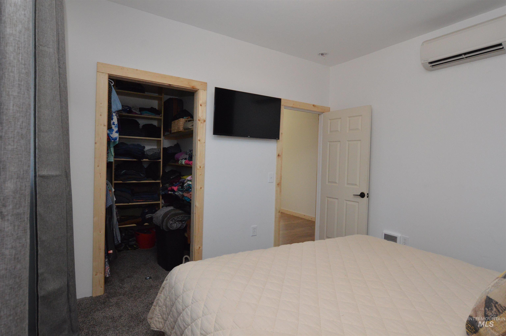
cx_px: 253
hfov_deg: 85.5
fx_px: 274
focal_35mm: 20
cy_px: 168
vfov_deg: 63.1
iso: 1600
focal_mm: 13
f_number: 8
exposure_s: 1/200
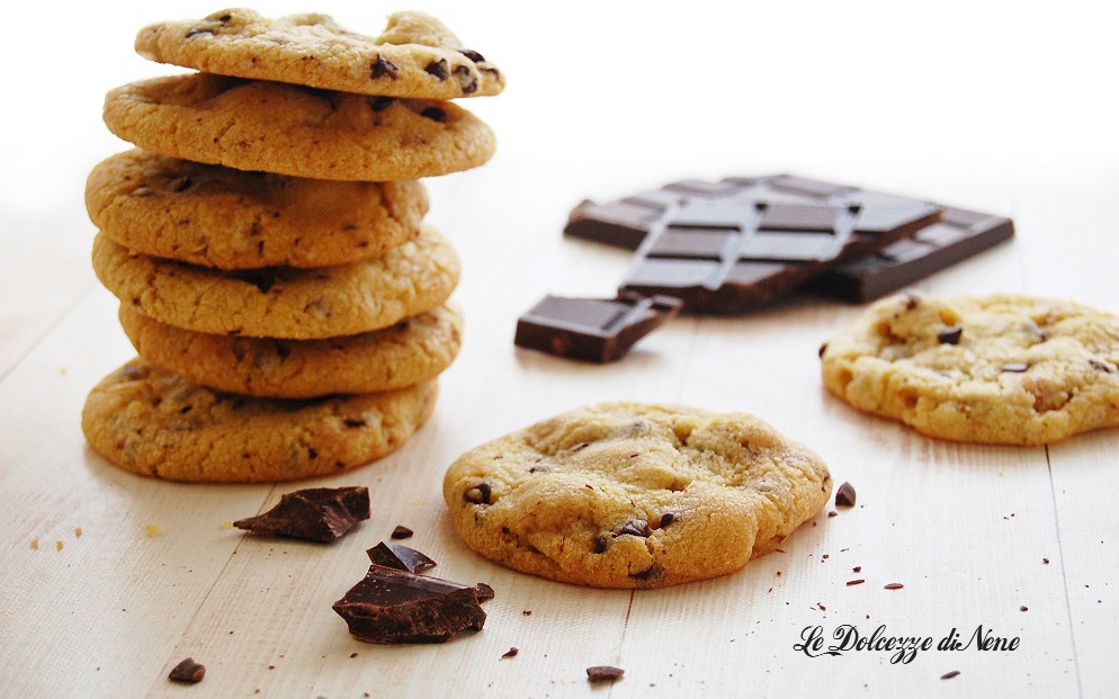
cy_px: 326
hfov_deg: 24.5
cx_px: 558
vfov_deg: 15.4
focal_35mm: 85
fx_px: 2577
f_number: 7.1
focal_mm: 55
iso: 400
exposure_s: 1/60
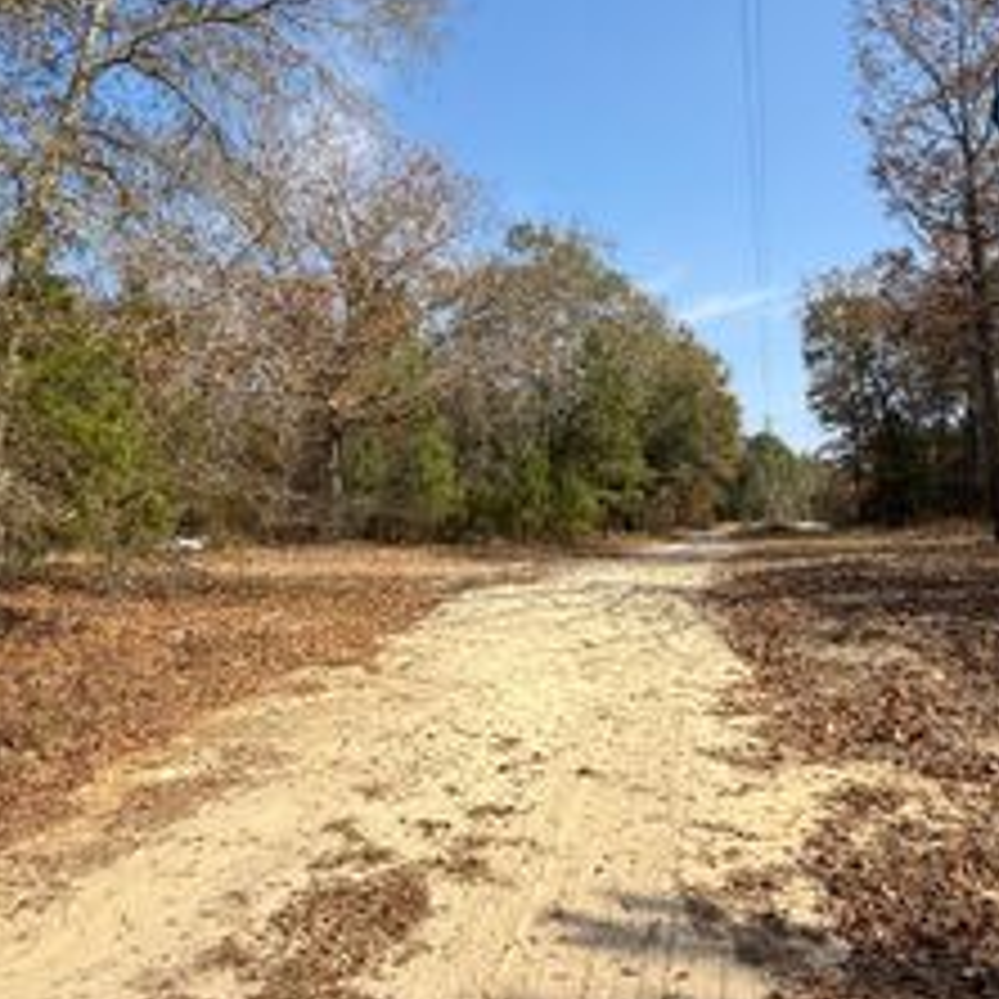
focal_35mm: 24
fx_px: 784
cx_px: 511
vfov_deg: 64.4
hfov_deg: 65.0
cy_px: 398
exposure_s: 1/1745
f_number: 2.2
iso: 50
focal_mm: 2.22
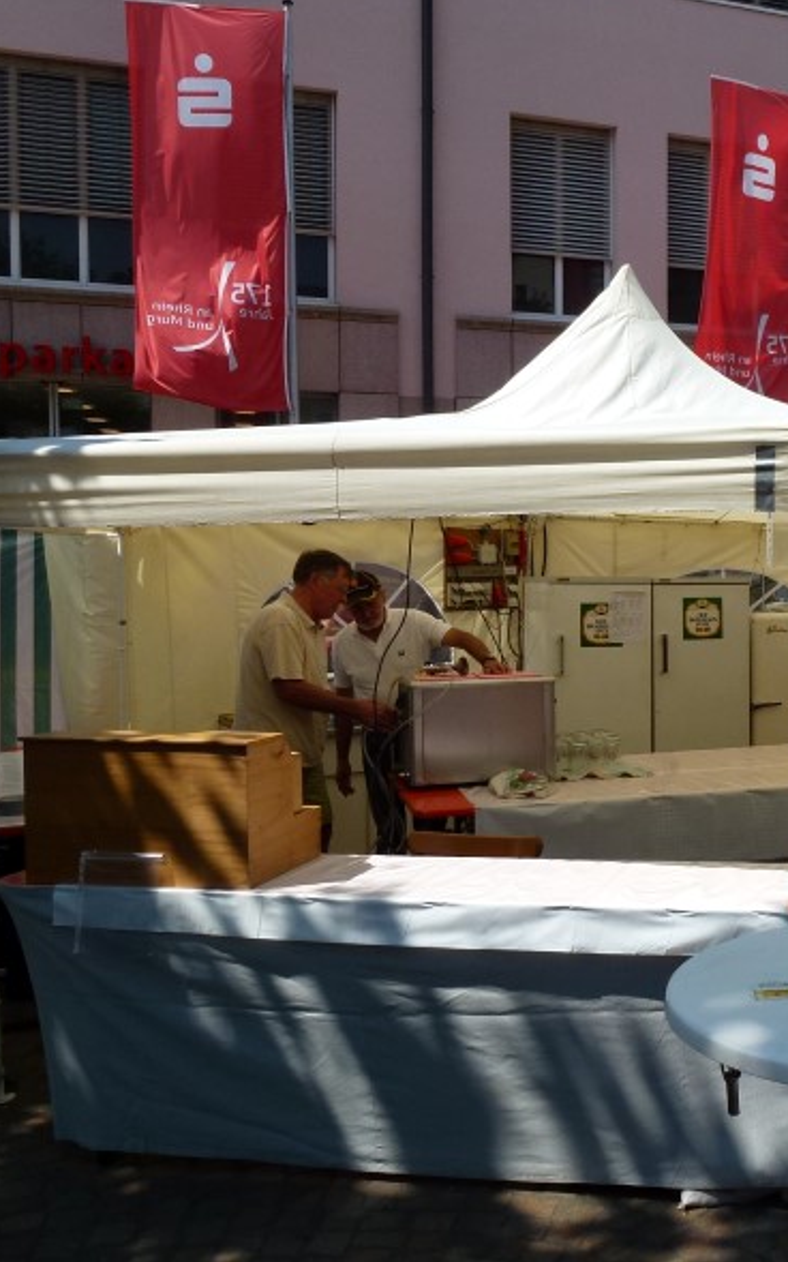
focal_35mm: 36
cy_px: 621
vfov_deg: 54.0
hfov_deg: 32.7
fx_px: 1237
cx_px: 775
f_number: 4
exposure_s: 1/800
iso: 100
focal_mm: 4.3
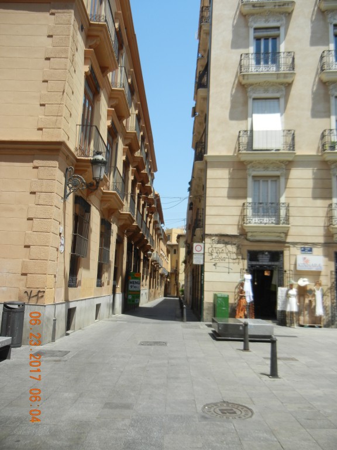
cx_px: 168
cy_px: 225
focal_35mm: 30
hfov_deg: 46.8
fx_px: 389
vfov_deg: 60.0
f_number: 7
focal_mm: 5.4
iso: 160
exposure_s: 1/309
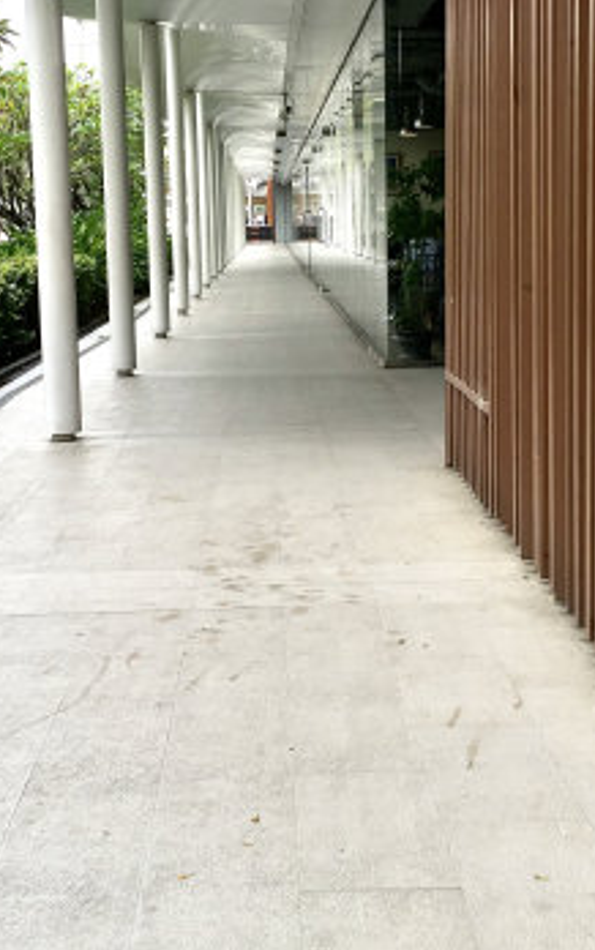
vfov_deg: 37.5
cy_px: 440
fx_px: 1399
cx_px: 258
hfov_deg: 24.0
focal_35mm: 54
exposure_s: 1/296
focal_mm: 4.15
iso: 25
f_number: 2.2
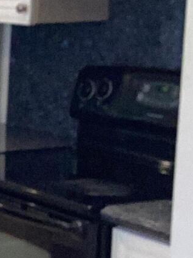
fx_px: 1087
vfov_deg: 13.5
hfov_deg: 9.2
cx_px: -258
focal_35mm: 146
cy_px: 158
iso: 125
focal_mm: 3.3
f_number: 2.4
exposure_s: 1/60
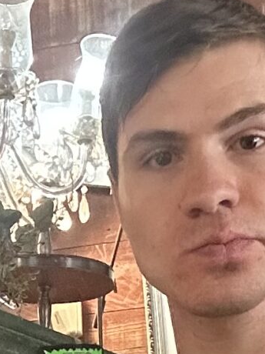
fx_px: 1705
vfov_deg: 11.3
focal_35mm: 167
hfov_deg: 8.9
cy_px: 548
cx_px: 21
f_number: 1.9
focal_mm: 2.69
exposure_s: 1/60
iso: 320
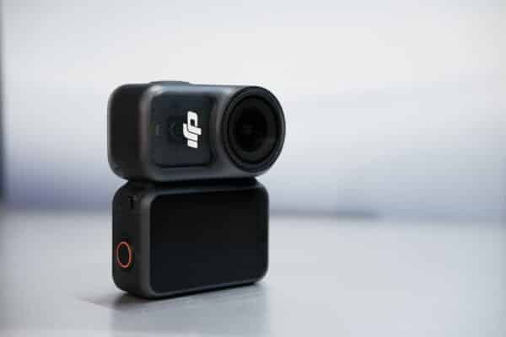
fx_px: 745
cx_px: 253
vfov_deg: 25.5
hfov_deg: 37.5
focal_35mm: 53
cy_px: 168
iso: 320
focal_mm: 35
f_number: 4
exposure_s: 1/60
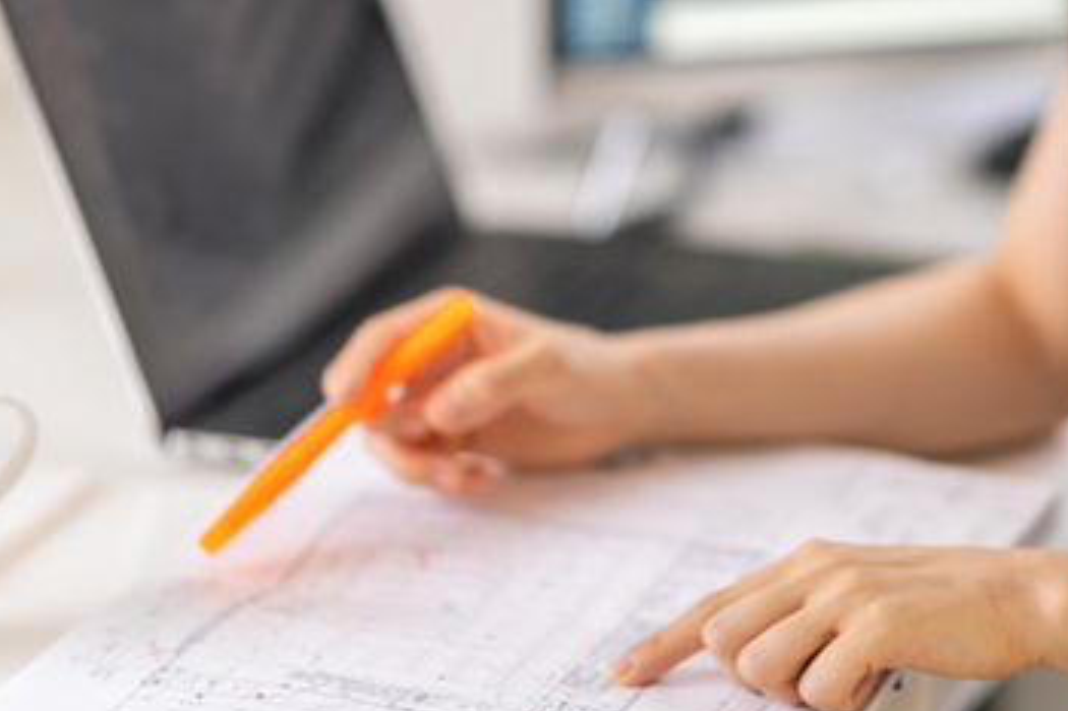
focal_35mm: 192
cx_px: 766
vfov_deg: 7.1
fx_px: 5693
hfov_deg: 10.7
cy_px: 159
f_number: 1.4
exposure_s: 1/250
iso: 200
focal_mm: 105
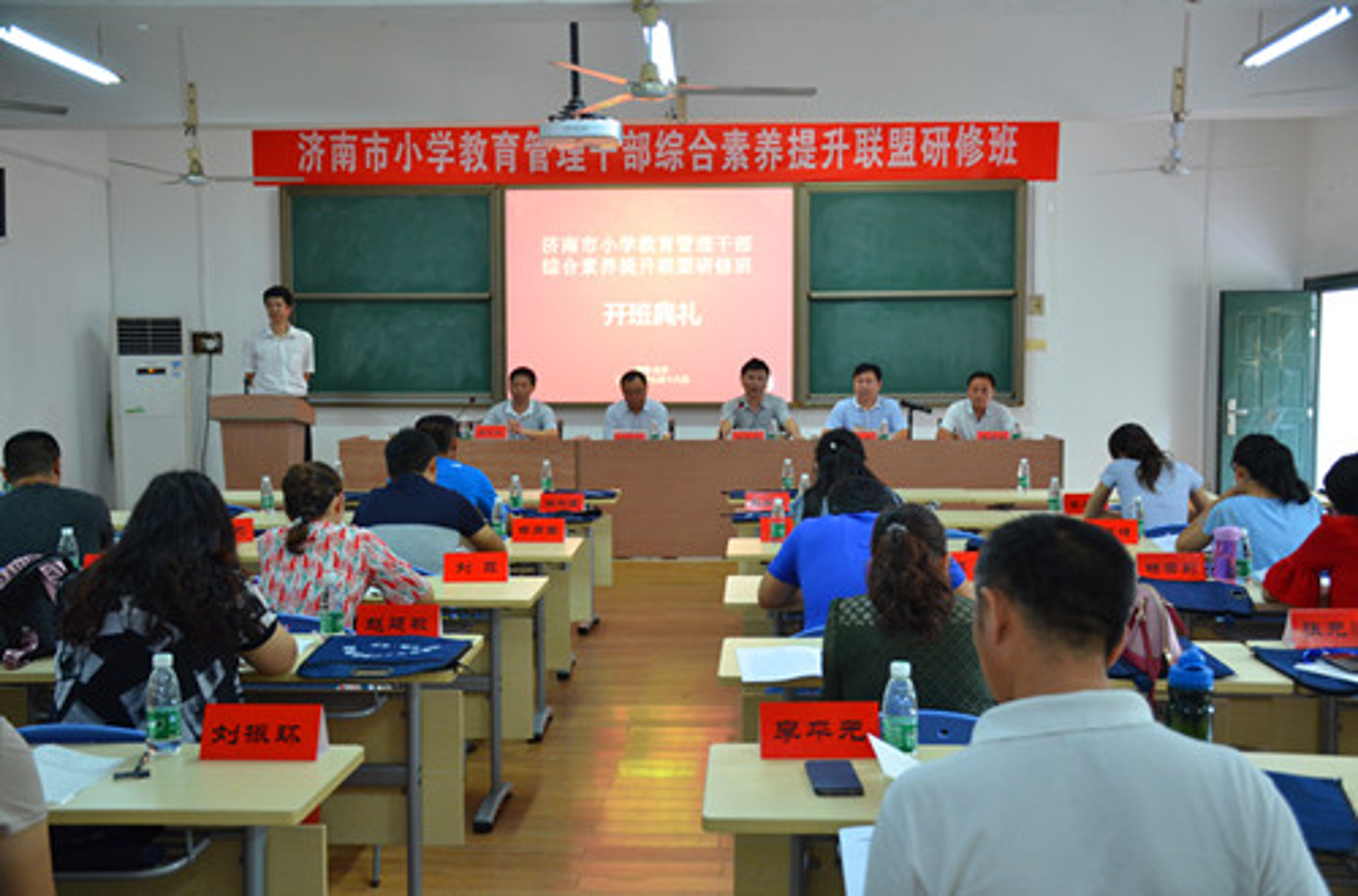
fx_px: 1467
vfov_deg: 34.0
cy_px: 448
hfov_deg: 49.7
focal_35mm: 39
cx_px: 679
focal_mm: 26
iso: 800
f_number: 3.8
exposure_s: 1/30
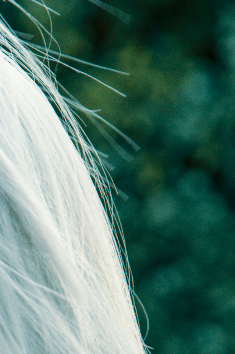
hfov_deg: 2.5
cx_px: -287
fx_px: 5344
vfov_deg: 3.8
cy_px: 548
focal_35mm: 545
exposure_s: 1/160
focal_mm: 70
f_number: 4.5
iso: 200
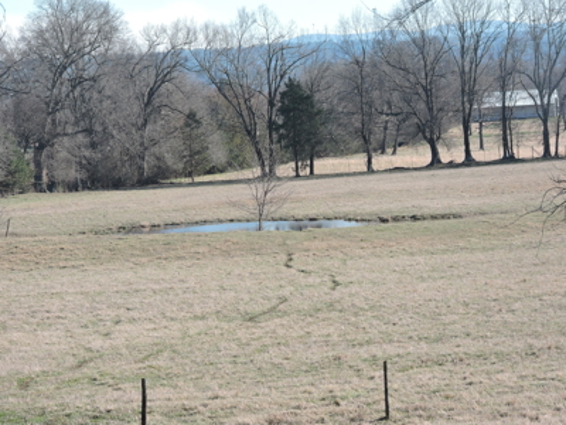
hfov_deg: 10.7
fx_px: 3025
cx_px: 283
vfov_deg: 8.0
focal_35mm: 185
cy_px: 212
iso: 100
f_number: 4.6
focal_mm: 33
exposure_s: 1/320
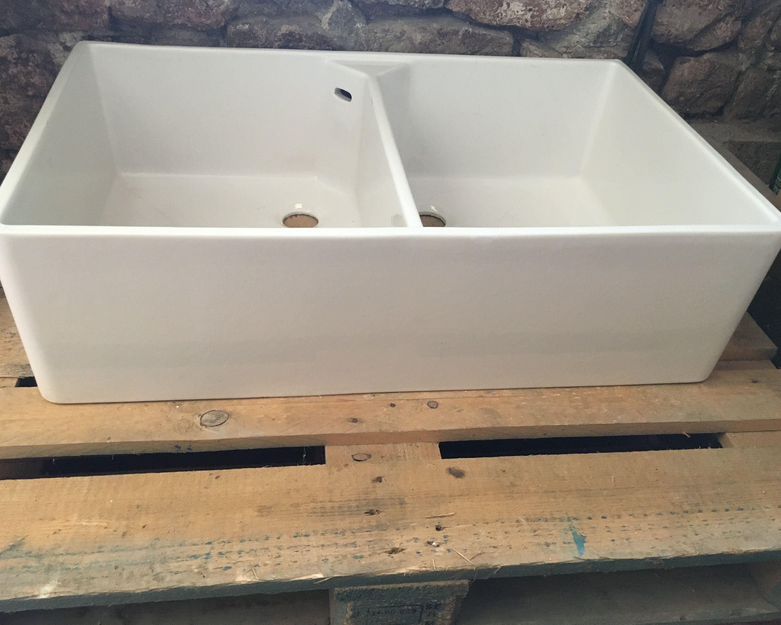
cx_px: 385
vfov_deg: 47.1
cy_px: 308
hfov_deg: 57.2
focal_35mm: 31
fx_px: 716
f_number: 2.2
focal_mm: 4.15
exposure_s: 1/25
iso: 200
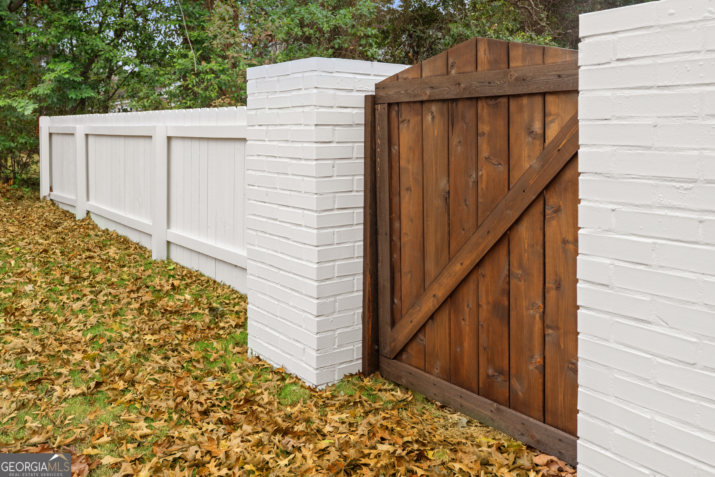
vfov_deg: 44.3
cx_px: 358
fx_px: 586
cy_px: 238
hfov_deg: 62.8
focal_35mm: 30
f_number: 6.3
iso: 1250
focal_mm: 29.5
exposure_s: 1/30
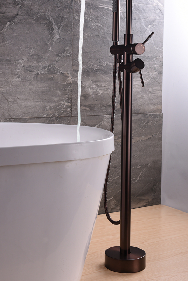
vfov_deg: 29.9
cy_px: 103
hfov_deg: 20.3
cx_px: 92
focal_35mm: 67
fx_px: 525
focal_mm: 48
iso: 64
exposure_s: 1/160
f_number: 9
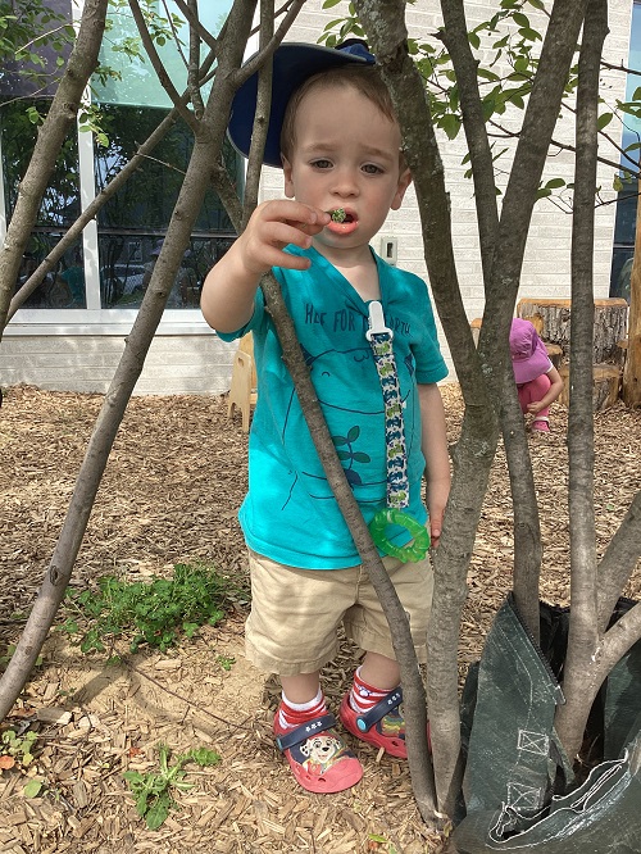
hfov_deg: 45.5
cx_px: 320
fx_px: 765
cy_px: 427
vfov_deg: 58.3
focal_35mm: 31
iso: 25
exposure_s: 1/232
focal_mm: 3.3
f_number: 2.4
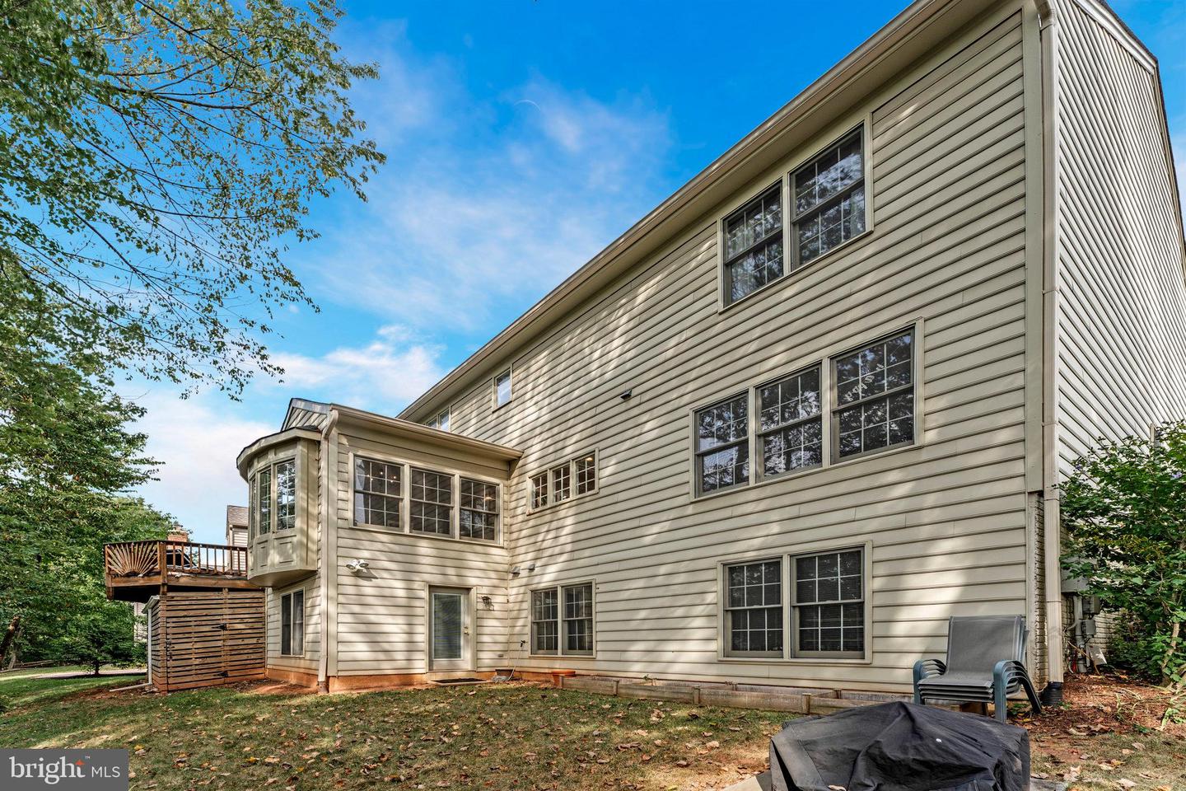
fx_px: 461
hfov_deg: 104.3
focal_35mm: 14
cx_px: 593
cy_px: 396
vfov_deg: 81.2
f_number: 8
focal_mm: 14
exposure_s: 1/60
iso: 100
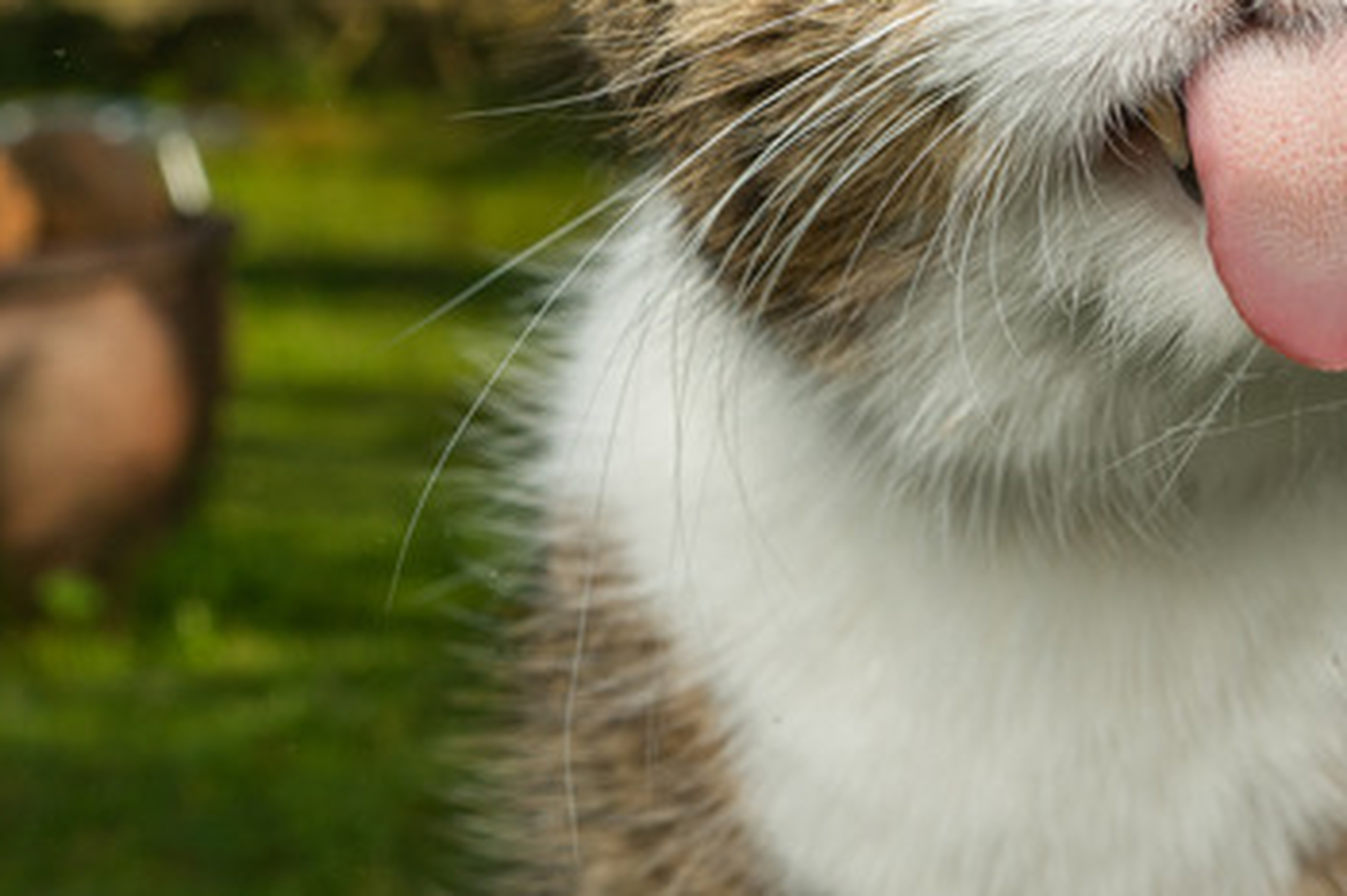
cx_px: 1247
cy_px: -92
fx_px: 2917
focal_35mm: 78
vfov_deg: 16.9
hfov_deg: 25.1
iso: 50
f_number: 10
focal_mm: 35
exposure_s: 1/250
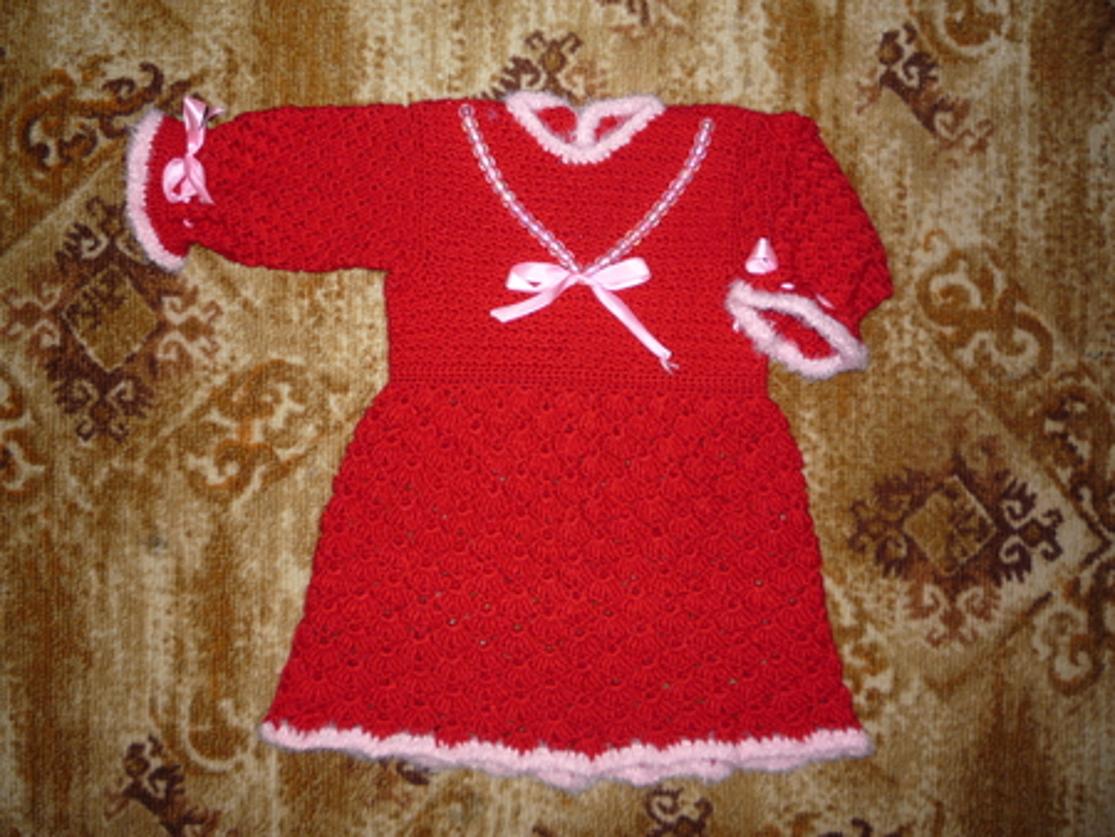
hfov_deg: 59.9
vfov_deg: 46.8
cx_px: 558
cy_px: 418
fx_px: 967
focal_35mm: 30
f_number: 3.3
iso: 100
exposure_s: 1/30
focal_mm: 5.2
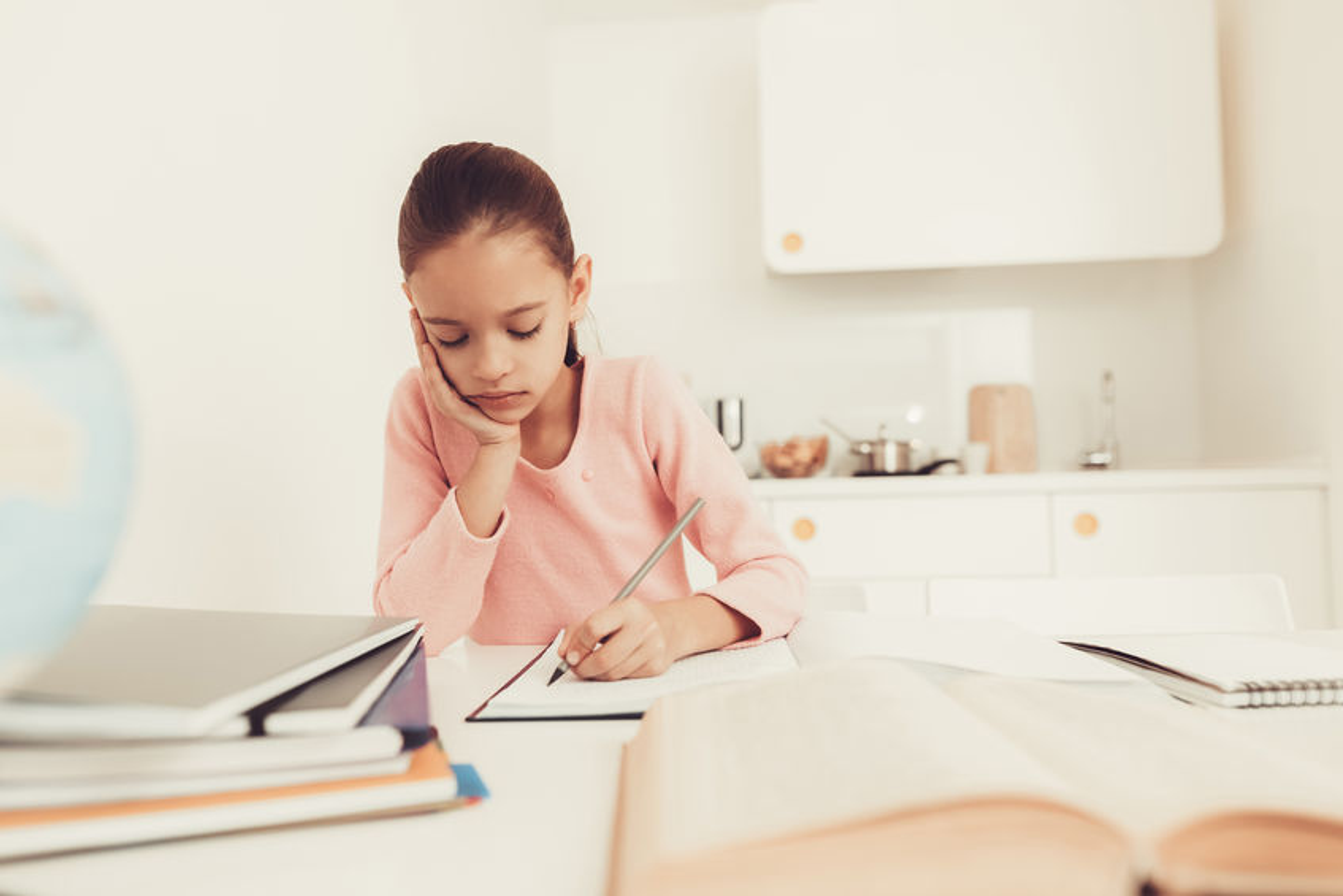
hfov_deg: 73.7
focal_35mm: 24
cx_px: 672
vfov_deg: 53.2
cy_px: 448
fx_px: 895
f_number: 2.8
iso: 200
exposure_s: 1/200
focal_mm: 24
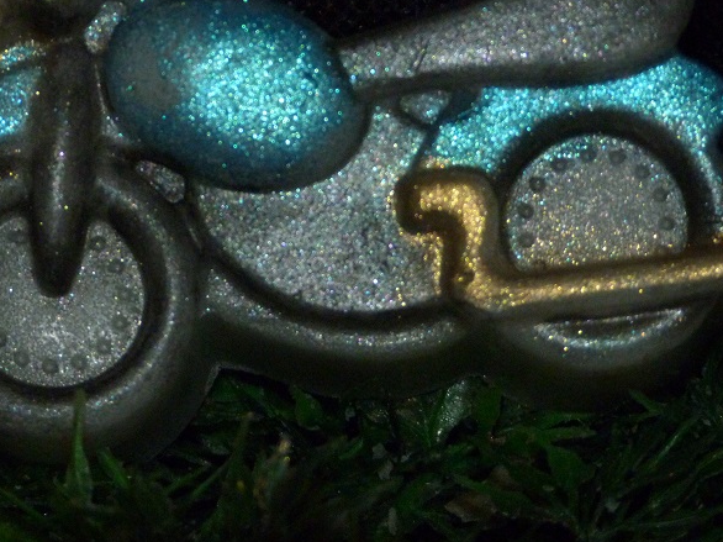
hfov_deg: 9.8
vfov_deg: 7.3
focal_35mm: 202
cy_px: 148
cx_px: 313
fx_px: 4217
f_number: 3.6
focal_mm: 24.6
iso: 400
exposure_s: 1/60
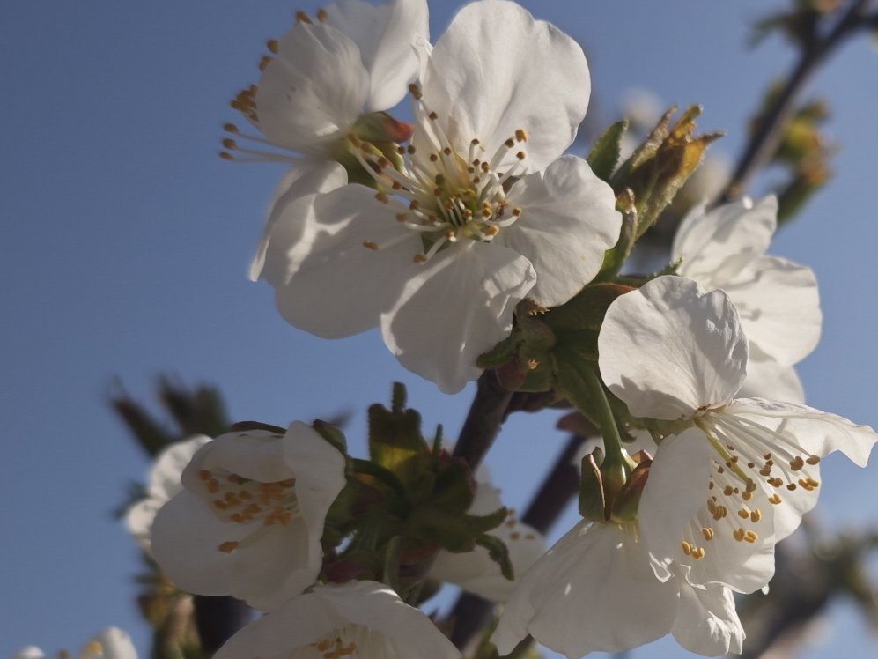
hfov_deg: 29.2
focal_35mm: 63
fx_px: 1598
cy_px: 491
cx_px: 822
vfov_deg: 23.1
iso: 50
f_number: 1.6
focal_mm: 6.55
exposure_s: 1/5000
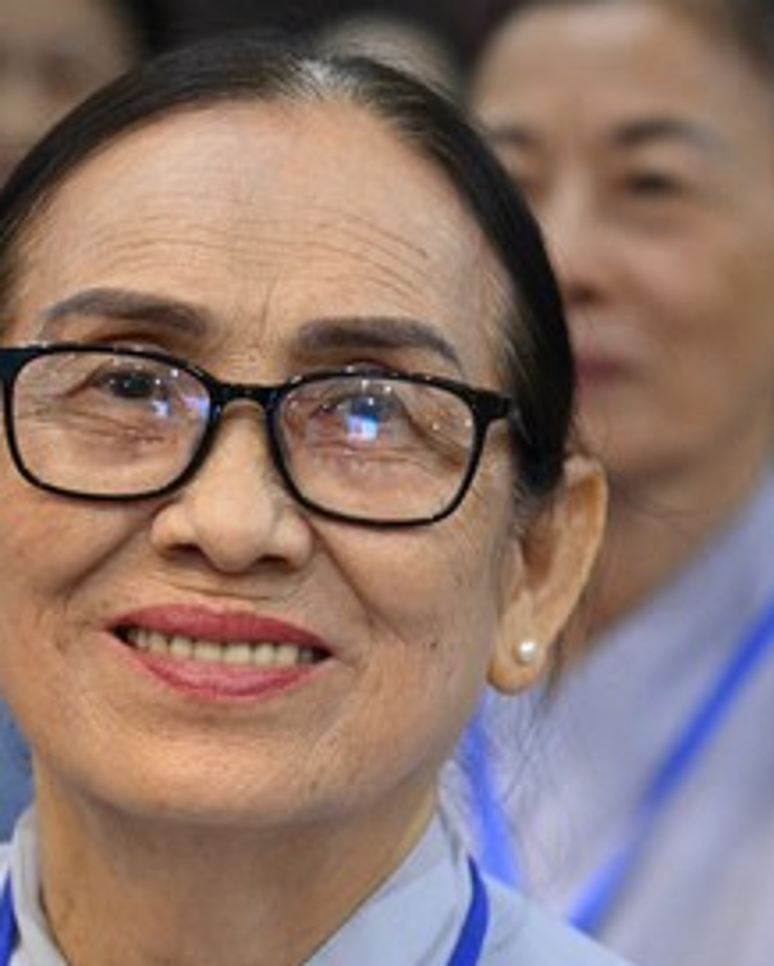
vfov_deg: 8.2
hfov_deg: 6.6
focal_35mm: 235
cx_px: 369
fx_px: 6722
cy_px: 774
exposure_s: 1/125
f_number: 4
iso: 6400
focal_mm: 105
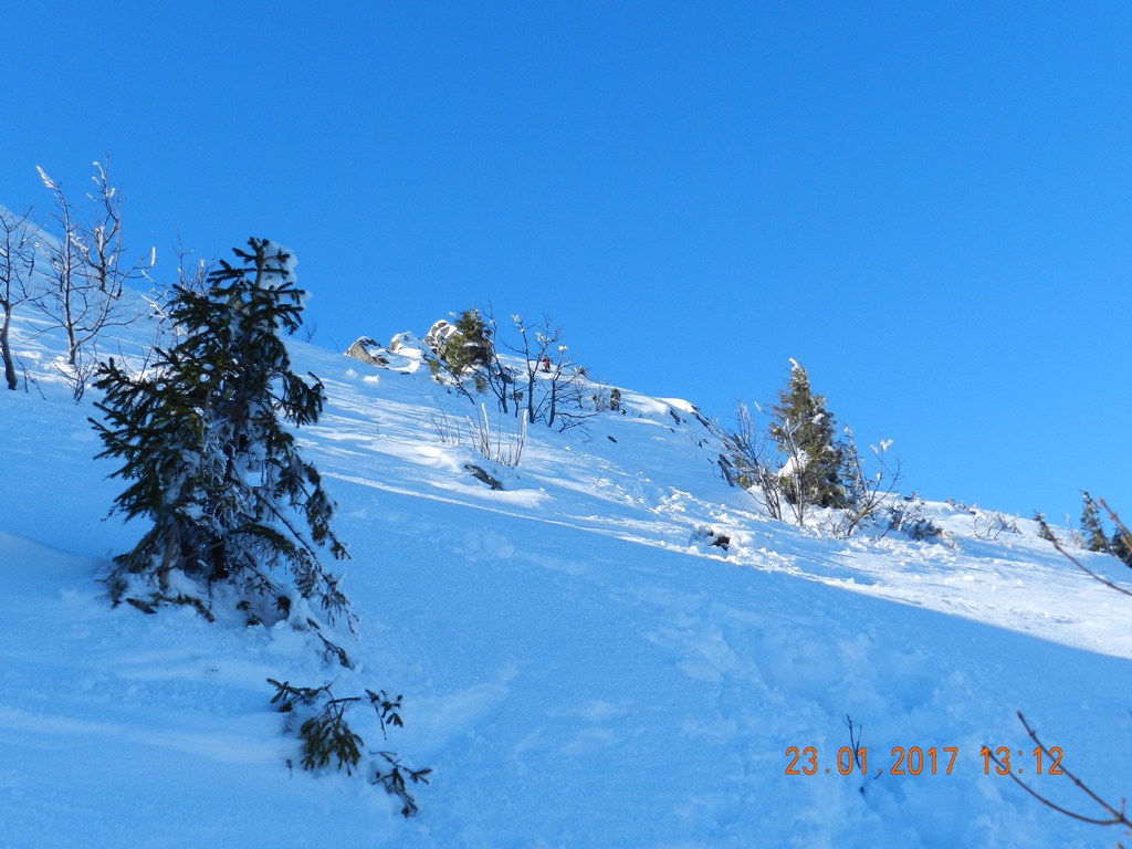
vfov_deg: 31.5
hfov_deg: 41.2
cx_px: 566
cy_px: 424
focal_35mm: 46
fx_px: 1504
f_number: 4.2
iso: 160
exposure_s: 1/1000
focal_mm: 8.1
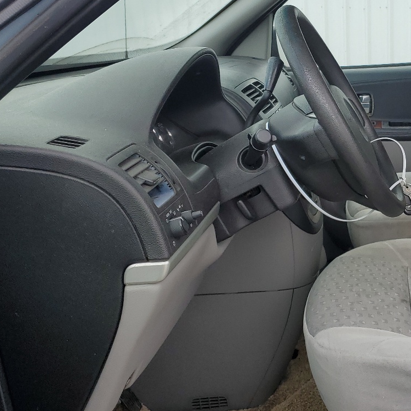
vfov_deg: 34.7
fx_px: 658
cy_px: 203
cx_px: 415
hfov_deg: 31.9
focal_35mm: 49
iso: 50
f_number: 1.5
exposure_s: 1/833
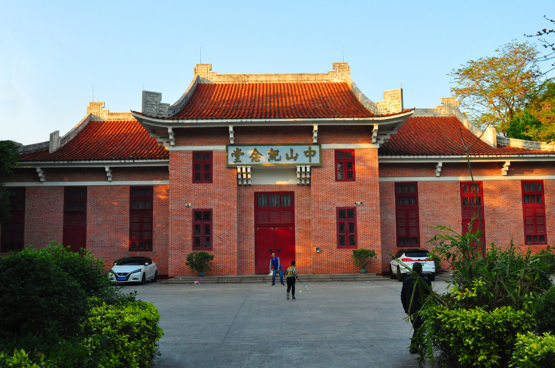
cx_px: 278
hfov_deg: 53.2
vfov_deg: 36.8
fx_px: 554
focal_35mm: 36
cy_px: 184
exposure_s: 1/400
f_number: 8
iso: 900
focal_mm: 24
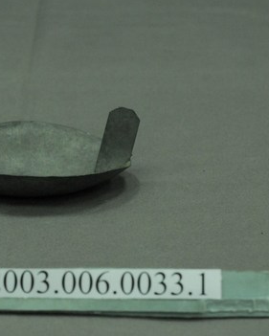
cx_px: 38
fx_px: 1532
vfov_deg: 12.5
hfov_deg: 10.0
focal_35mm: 154
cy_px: 150
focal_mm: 60
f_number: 10
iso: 1000
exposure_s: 1/20
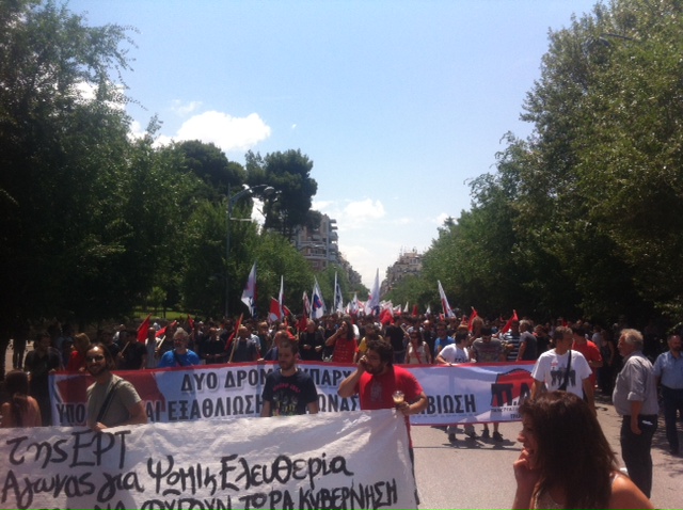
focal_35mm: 35
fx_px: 690
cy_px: 255
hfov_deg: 52.7
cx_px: 342
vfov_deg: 40.6
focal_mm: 3.85
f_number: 2.8
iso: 80
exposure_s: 1/1588
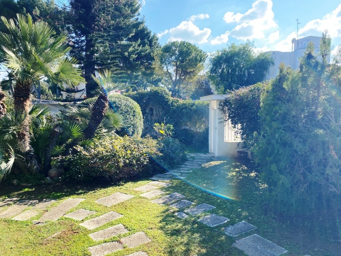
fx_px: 256
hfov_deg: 67.3
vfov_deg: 53.1
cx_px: 170
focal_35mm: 26
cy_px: 128
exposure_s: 1/927
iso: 32
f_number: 1.8
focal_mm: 4.25
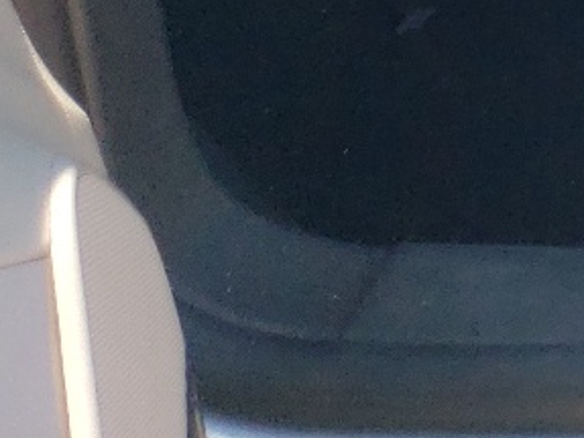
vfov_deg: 8.8
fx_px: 2445
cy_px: -776
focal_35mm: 145
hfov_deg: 10.7
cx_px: 1589
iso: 50
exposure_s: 1/909
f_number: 1.5
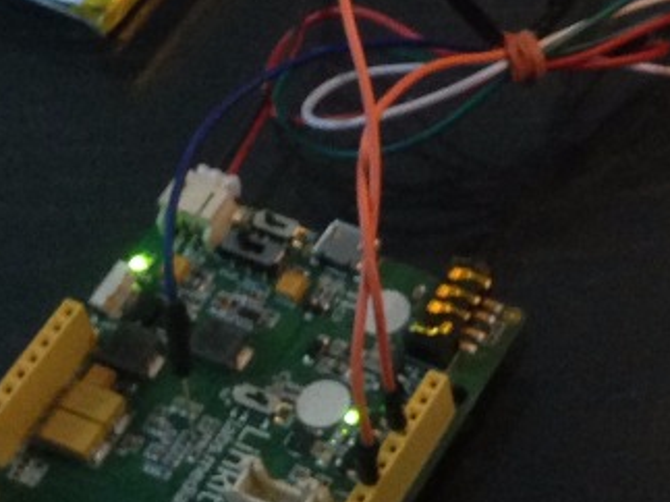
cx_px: 886
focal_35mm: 147
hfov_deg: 13.0
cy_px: 77
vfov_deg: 10.0
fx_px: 2844
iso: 200
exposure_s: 1/20
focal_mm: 4.12
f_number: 2.4
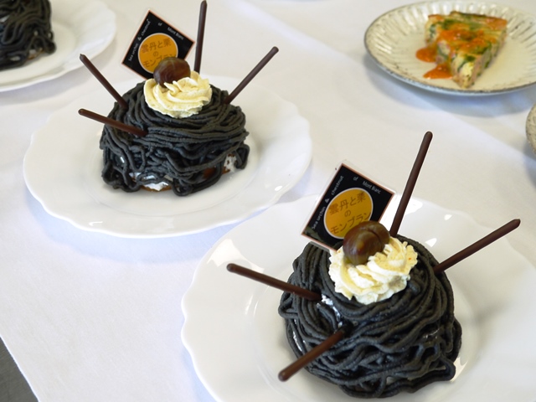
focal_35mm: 48
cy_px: 201
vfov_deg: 30.3
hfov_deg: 39.7
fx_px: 743
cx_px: 268
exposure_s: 1/60
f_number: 5.2
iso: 640
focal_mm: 24
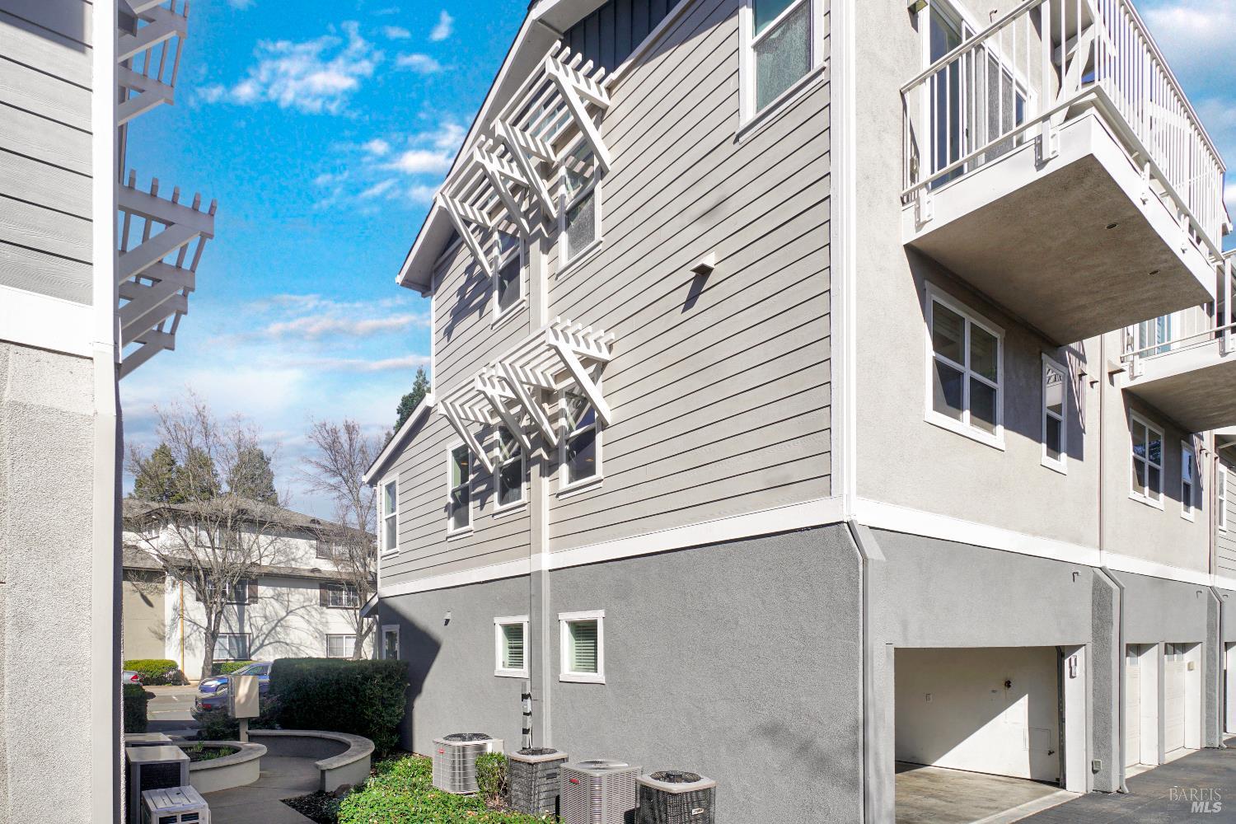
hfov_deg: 95.0
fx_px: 566
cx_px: 618
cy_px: 412
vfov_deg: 72.1
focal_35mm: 16
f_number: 9
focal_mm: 11
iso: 125
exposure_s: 1/200
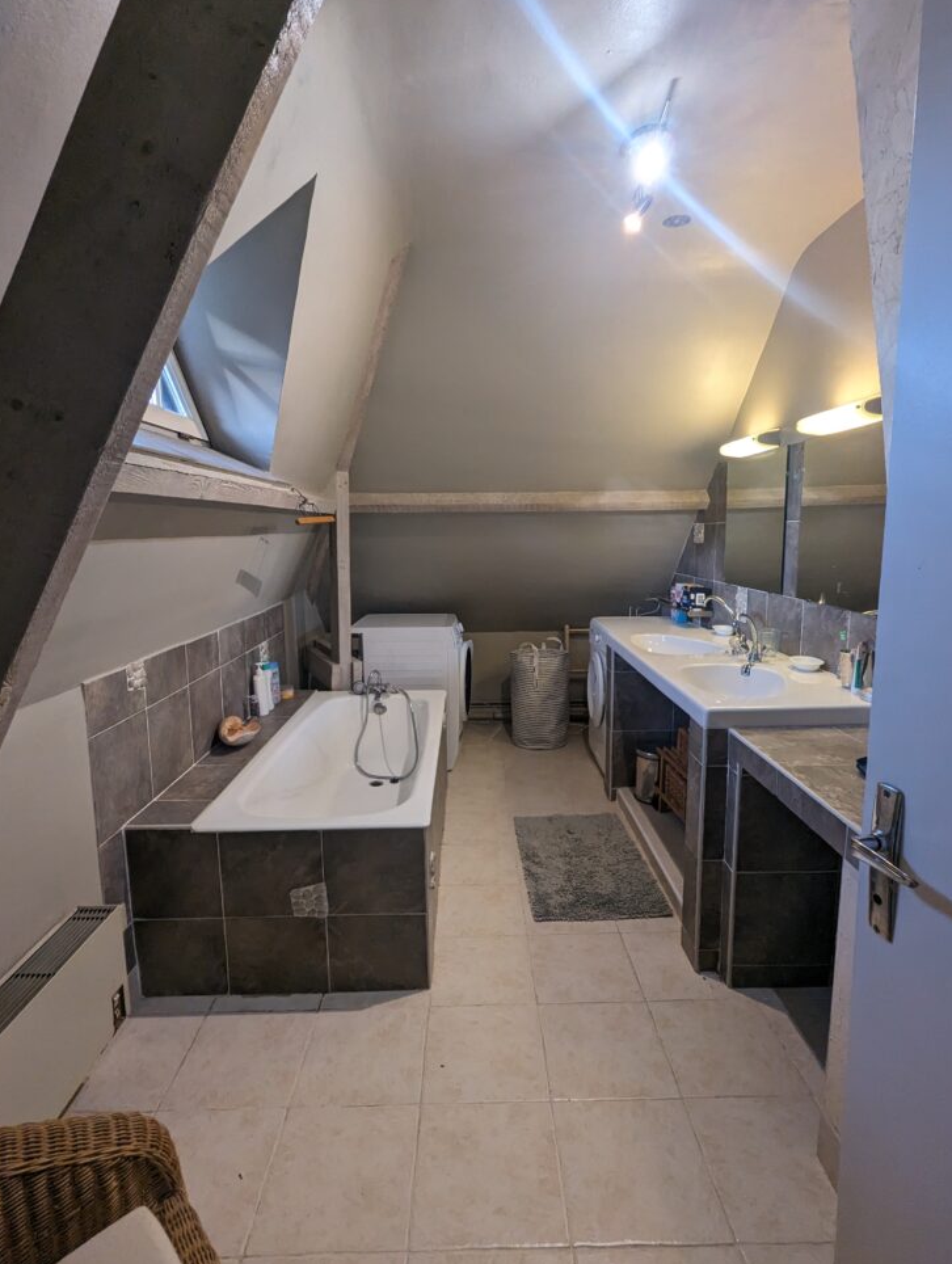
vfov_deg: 90.9
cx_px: 475
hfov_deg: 74.9
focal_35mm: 17
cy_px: 620
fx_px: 622
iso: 286
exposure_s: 1/63.6
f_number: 2.2
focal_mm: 2.35
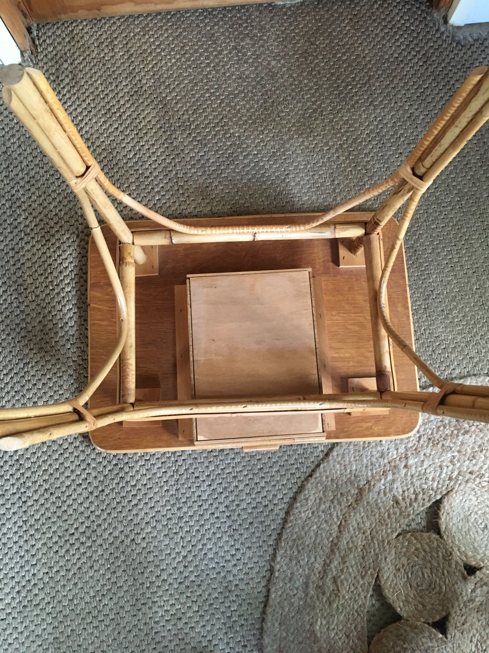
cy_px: 326
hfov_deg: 48.2
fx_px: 546
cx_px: 244
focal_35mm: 29
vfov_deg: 61.7
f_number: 2.2
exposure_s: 1/17
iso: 200
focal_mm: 4.15
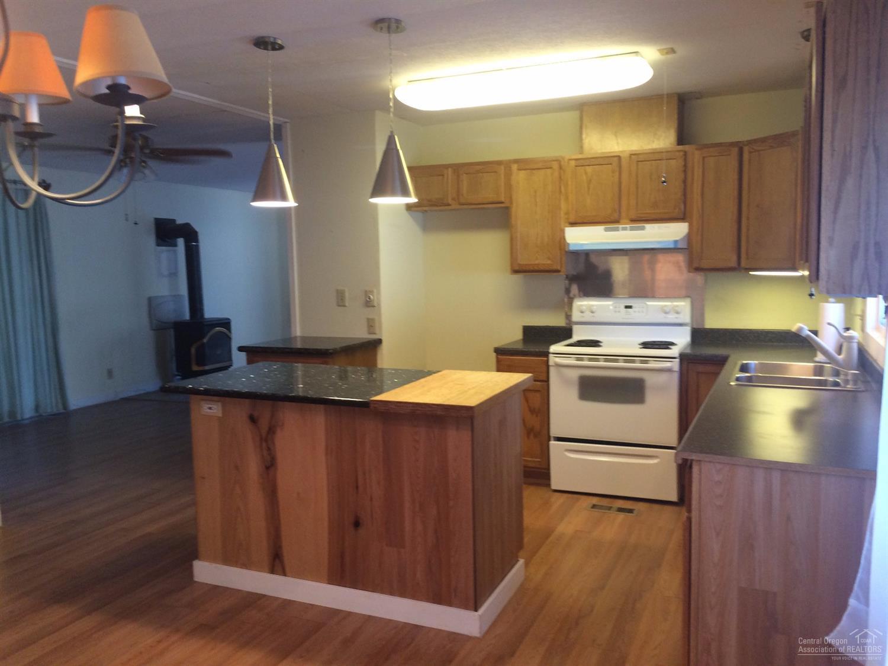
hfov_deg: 61.7
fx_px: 744
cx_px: 444
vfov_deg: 48.2
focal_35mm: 29
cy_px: 333
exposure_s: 1/30
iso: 125
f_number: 2.2
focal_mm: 4.15
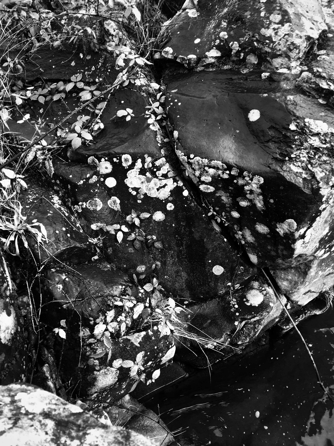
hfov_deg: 48.2
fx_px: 373
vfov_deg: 61.7
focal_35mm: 29
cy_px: 223
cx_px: 167
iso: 32
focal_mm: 4.15
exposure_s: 1/30
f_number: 2.2
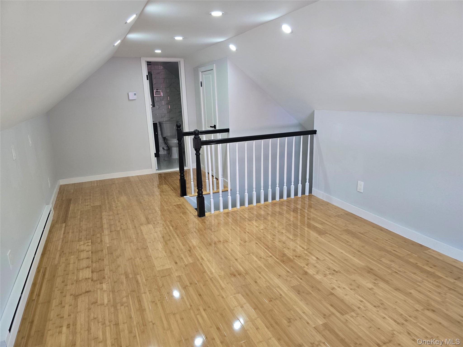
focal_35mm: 23
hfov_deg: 73.9
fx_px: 308
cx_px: 232
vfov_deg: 58.9
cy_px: 174
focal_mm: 6.3
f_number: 1.7
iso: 160
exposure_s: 1/120
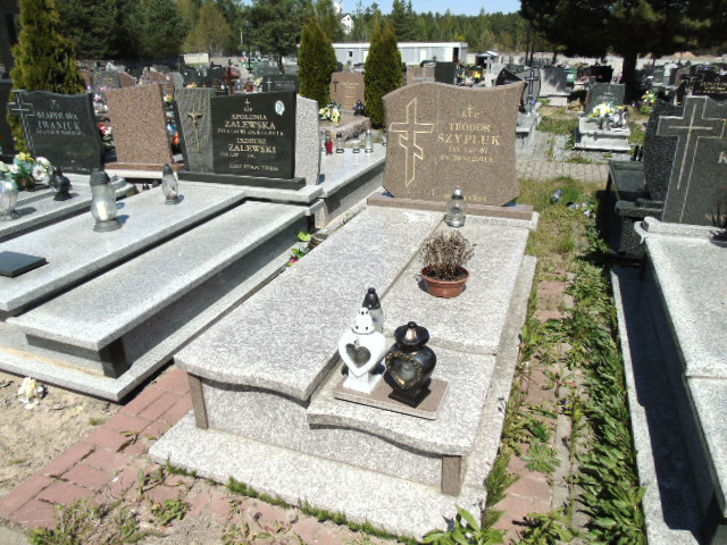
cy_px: 272
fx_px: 525
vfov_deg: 54.9
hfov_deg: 69.4
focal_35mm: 25
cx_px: 364
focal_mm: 4.4
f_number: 3.4
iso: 80
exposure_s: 1/1250
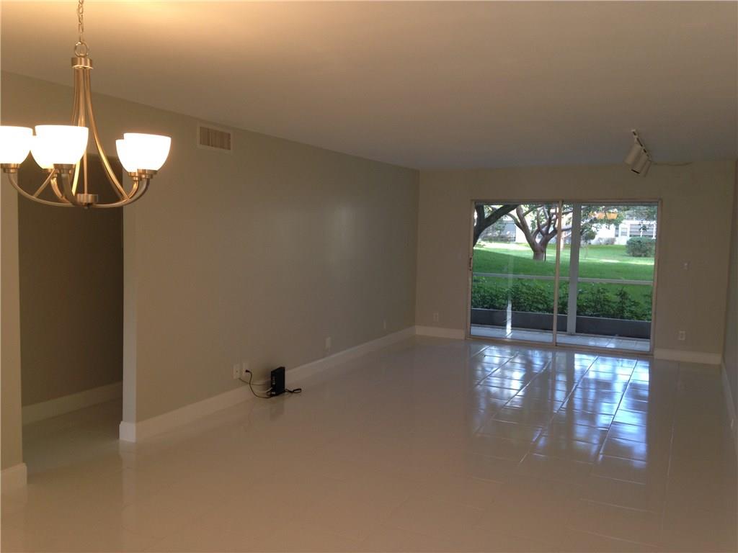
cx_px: 369
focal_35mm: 33
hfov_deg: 55.4
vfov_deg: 42.9
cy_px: 276
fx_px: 704
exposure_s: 1/30
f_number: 2.4
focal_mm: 4.12
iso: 50
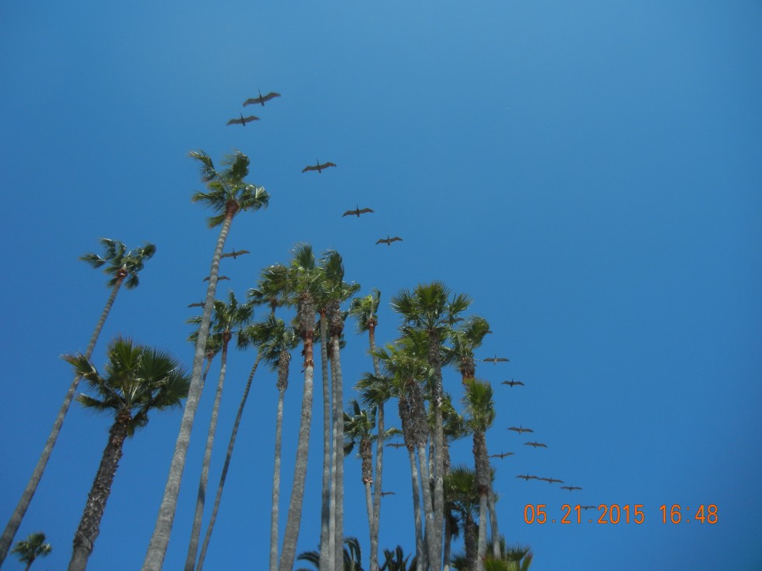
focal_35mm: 31
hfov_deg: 58.4
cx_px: 372
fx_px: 682
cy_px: 281
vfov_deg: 45.4
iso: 160
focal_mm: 5.4
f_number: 7
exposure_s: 1/646
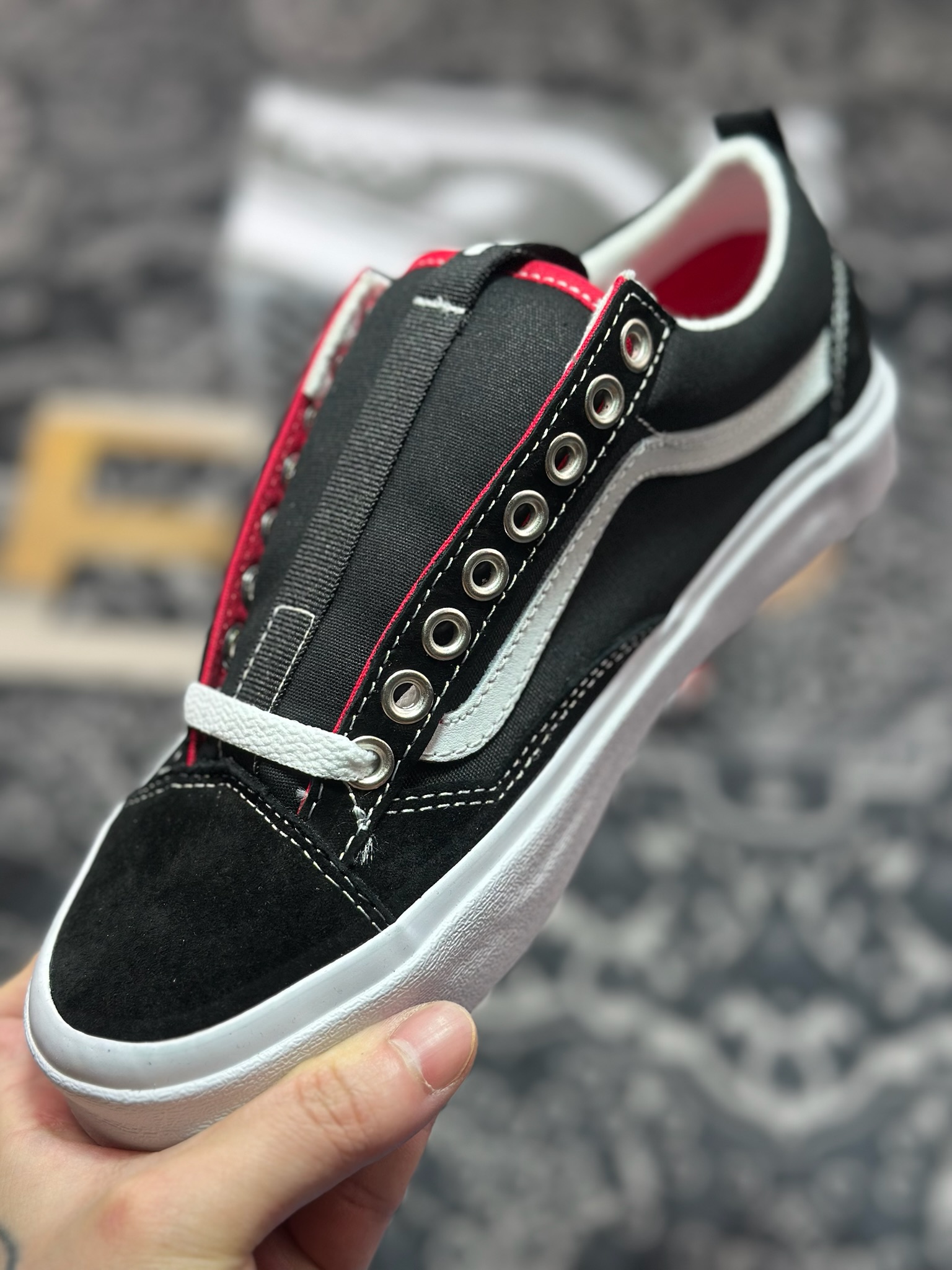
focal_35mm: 48
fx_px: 1760
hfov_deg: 30.3
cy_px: 635
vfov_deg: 39.7
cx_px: 476
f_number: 1.78
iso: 80
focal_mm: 6.86
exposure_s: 1/226
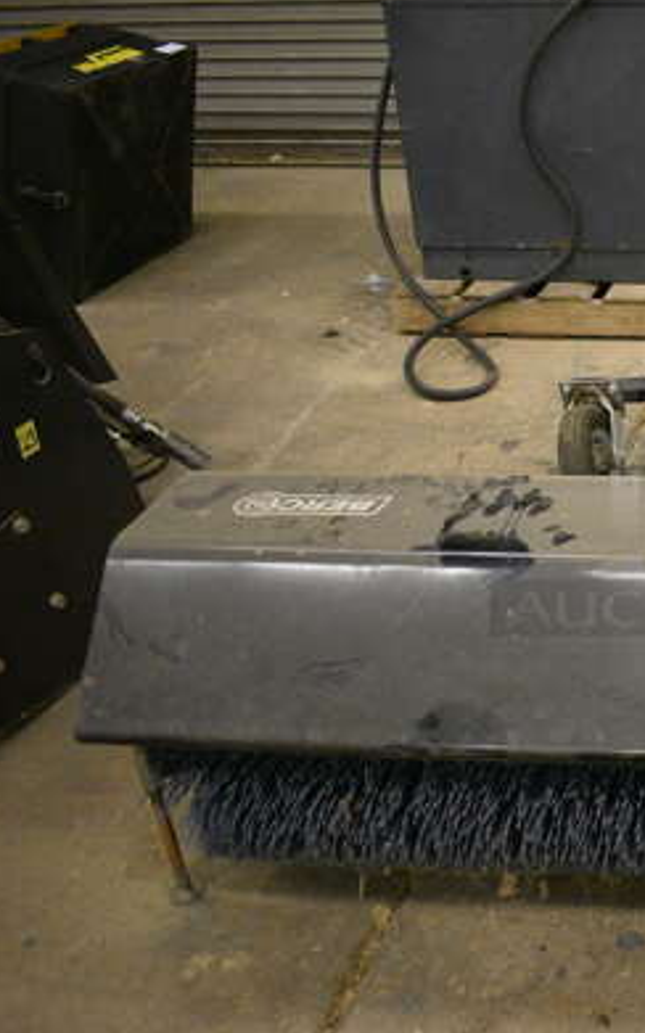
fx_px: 1211
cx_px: 785
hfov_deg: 26.4
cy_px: 497
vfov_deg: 46.2
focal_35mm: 43
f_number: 3.5
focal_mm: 18
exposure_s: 1/125
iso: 4500
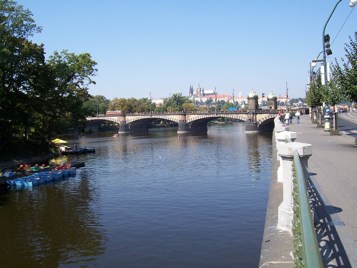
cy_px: 134
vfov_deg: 41.8
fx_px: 351
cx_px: 178
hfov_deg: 54.0
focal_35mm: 34
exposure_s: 1/350
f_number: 5.6
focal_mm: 5.6
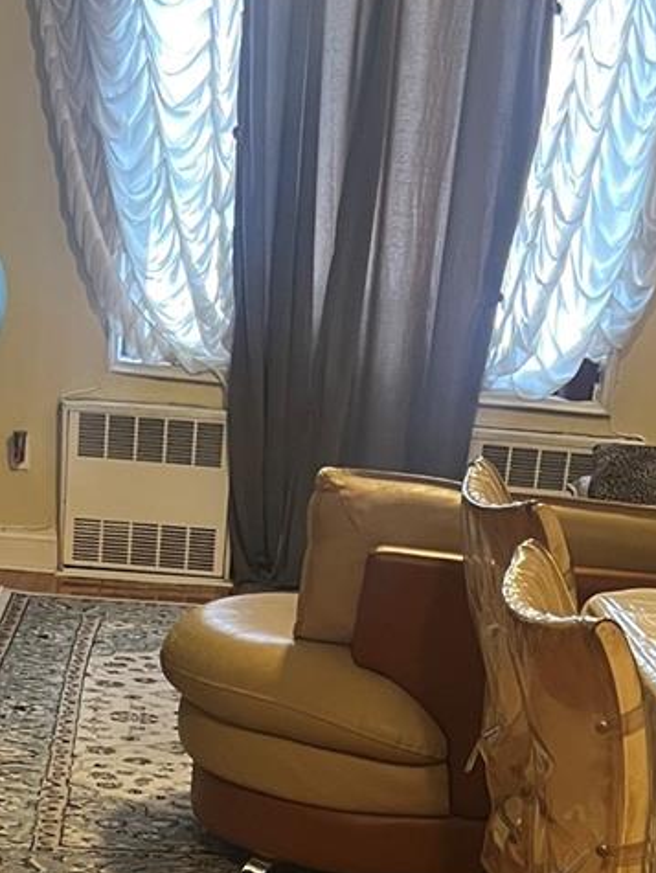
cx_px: 233
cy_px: 1064
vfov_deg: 21.5
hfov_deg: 17.6
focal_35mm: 84
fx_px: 2120
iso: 400
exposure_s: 1/60
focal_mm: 5.1
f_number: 1.6
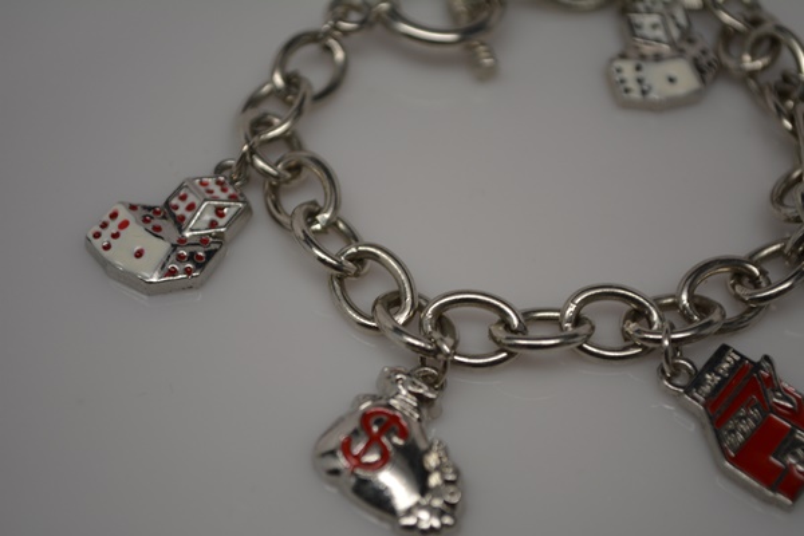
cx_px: 402
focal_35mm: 82
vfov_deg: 16.6
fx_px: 1842
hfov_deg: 24.6
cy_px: 268
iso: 400
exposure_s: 1/100
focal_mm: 55
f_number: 5.6
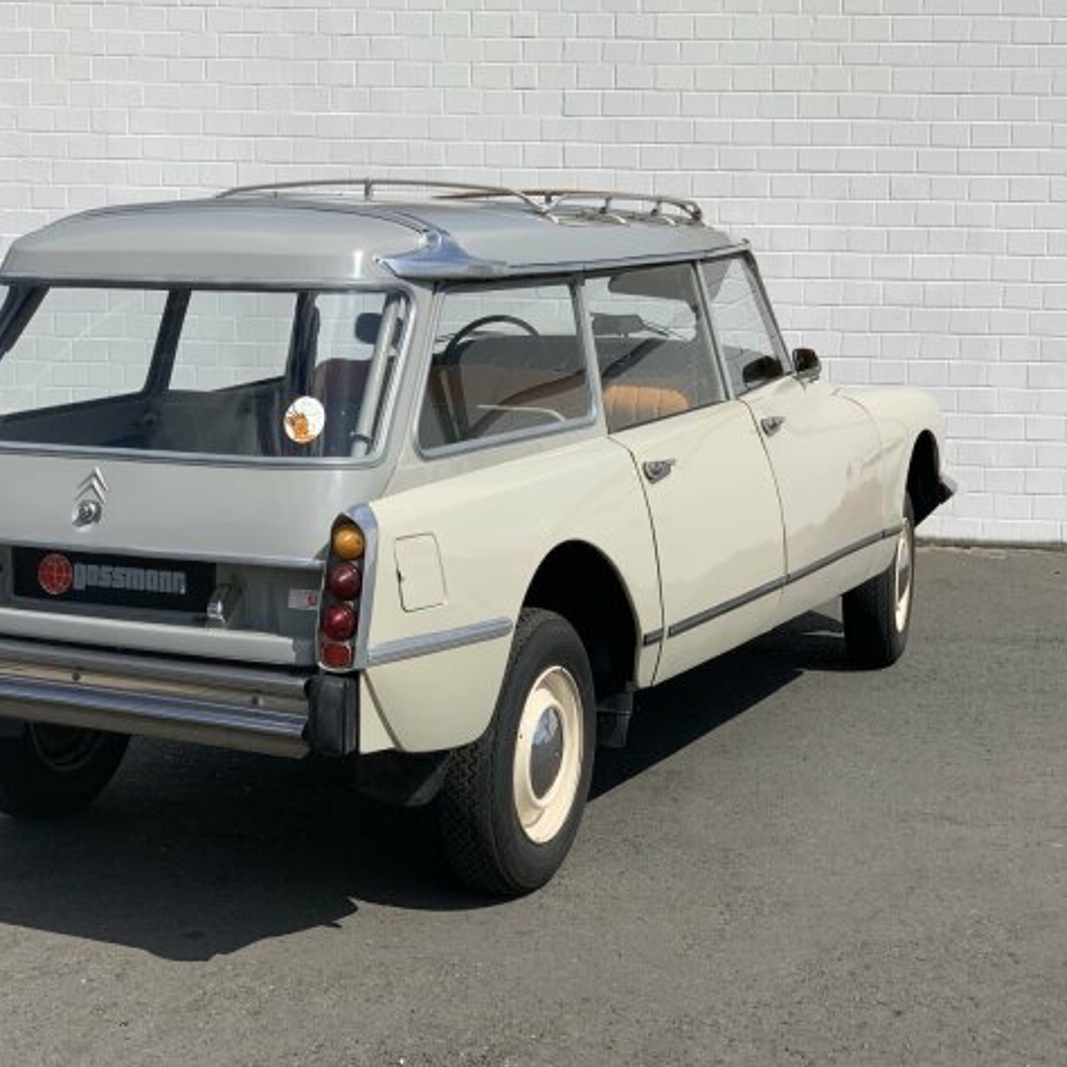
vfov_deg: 27.7
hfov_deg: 27.6
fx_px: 2162
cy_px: 529
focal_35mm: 62
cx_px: 414
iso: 16
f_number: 2.4
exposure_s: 1/2179
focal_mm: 6
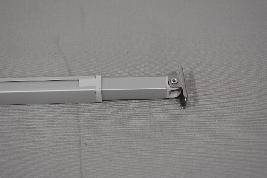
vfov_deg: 18.9
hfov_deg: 28.1
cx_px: 134
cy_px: 89
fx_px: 534
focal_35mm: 72
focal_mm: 48
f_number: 5.6
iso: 400
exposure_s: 1/125
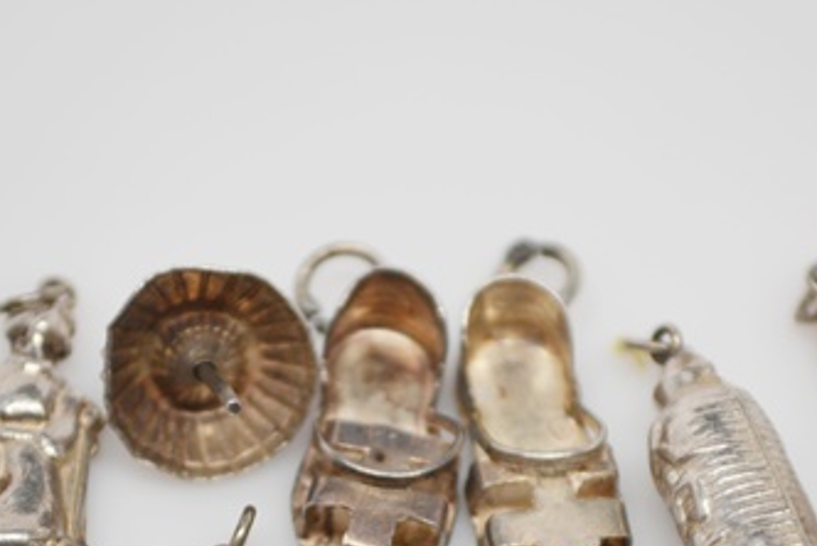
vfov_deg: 9.2
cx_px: 436
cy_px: 460
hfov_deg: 13.8
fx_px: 3382
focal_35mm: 149
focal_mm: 55
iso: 400
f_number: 5.6
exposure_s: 1/60
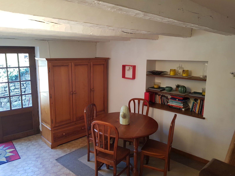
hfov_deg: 67.3
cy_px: 88
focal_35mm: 26
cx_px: 118
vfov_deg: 53.1
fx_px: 177
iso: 100
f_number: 1.7
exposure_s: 1/50
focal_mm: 4.2
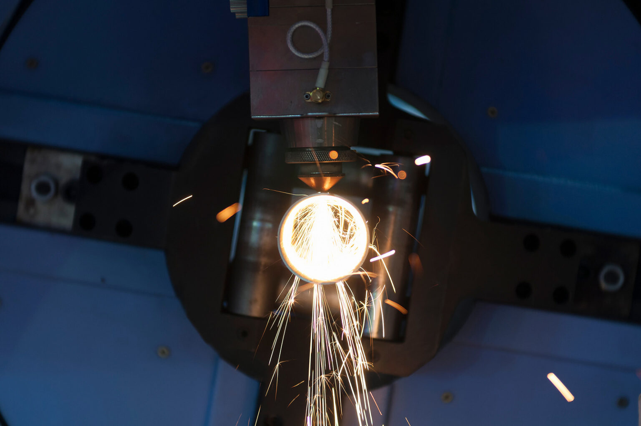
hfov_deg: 19.5
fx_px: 1867
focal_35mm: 105
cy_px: 213
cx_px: 320
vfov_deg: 13.0
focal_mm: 70
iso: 400
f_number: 2.8
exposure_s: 1/100
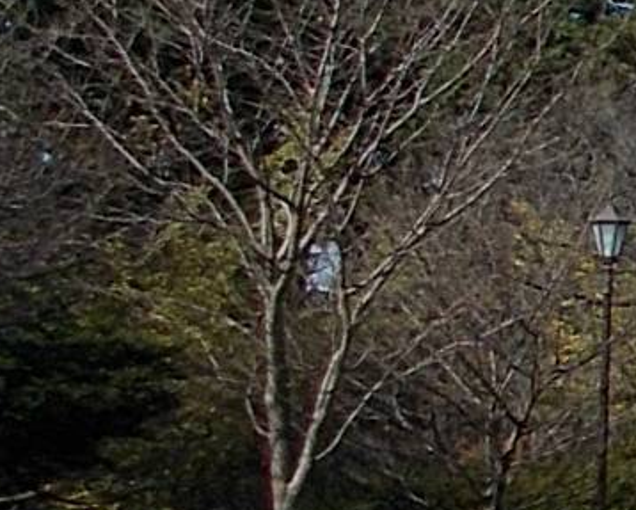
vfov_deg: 9.6
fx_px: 3033
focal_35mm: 161
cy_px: 59
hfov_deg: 9.9
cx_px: 1734
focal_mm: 4.6
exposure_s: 1/200
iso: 80
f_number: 8
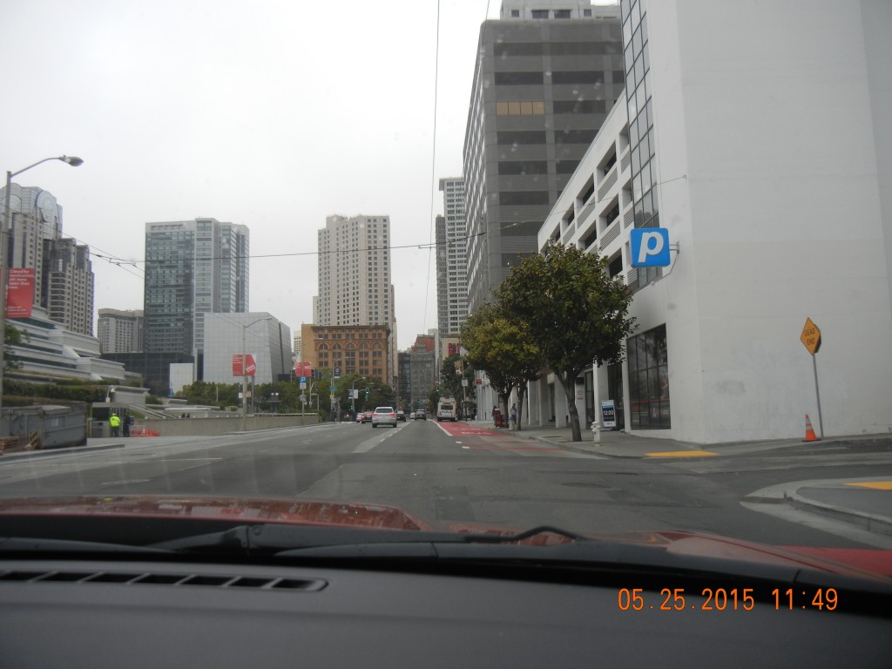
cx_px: 446
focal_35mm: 30
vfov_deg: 46.8
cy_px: 334
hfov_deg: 60.0
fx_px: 773
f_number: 3.5
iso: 160
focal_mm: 5.4
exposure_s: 1/437
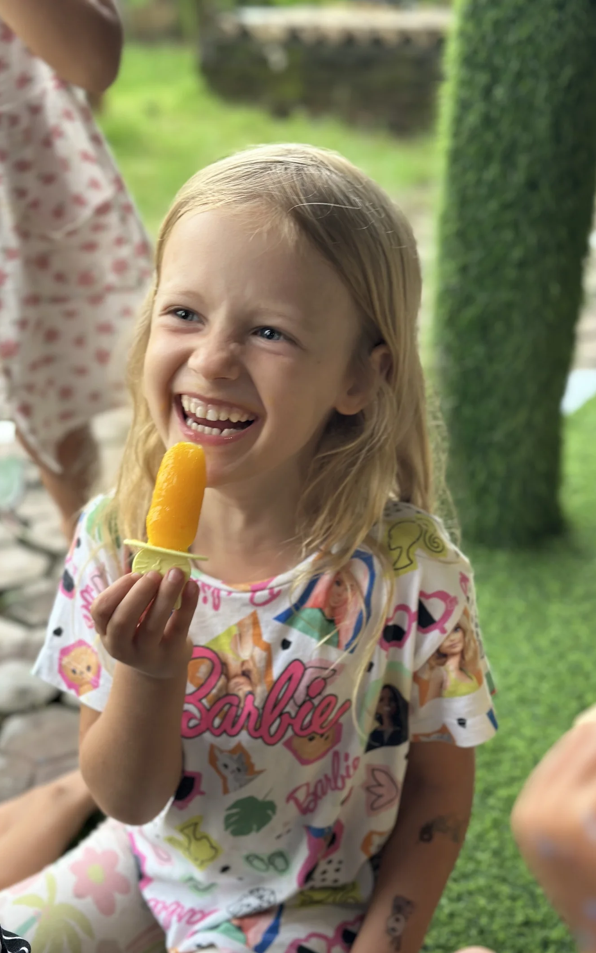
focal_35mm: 51
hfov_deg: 25.3
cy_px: 477
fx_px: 1325
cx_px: 255
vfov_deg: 39.6
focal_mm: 6.86
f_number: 1.78
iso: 160
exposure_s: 1/100
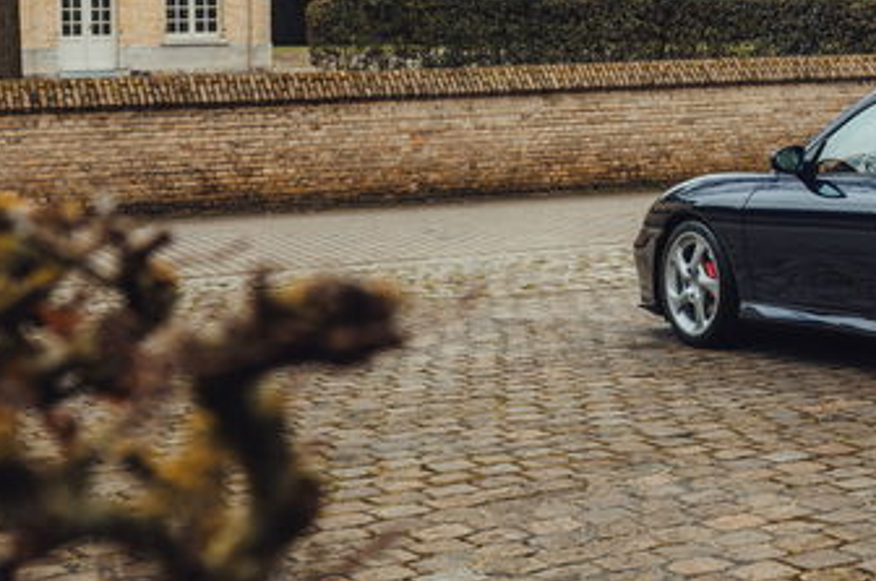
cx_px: 944
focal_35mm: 80
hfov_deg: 23.9
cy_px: 65
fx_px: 1944
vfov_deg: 16.8
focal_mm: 35
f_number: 5.6
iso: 400
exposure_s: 1/80
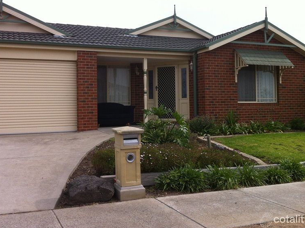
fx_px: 369
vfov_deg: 34.2
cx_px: 139
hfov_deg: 44.8
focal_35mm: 42
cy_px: 99
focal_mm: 3.85
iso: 80
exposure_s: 1/887
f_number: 2.8
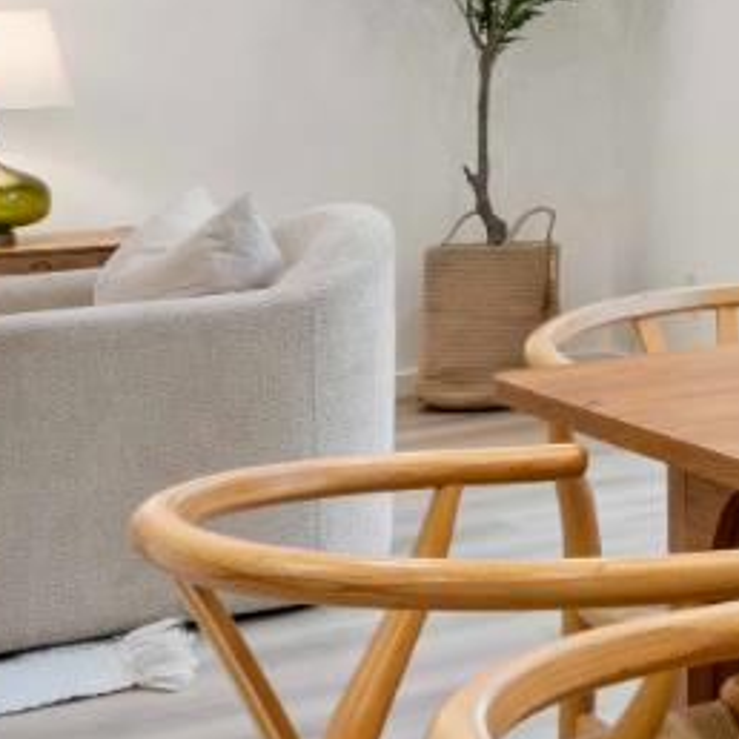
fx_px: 1908
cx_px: 1604
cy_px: -3
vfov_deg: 21.2
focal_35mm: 79
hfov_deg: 15.7
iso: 400
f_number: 16
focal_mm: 16
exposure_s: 1/2
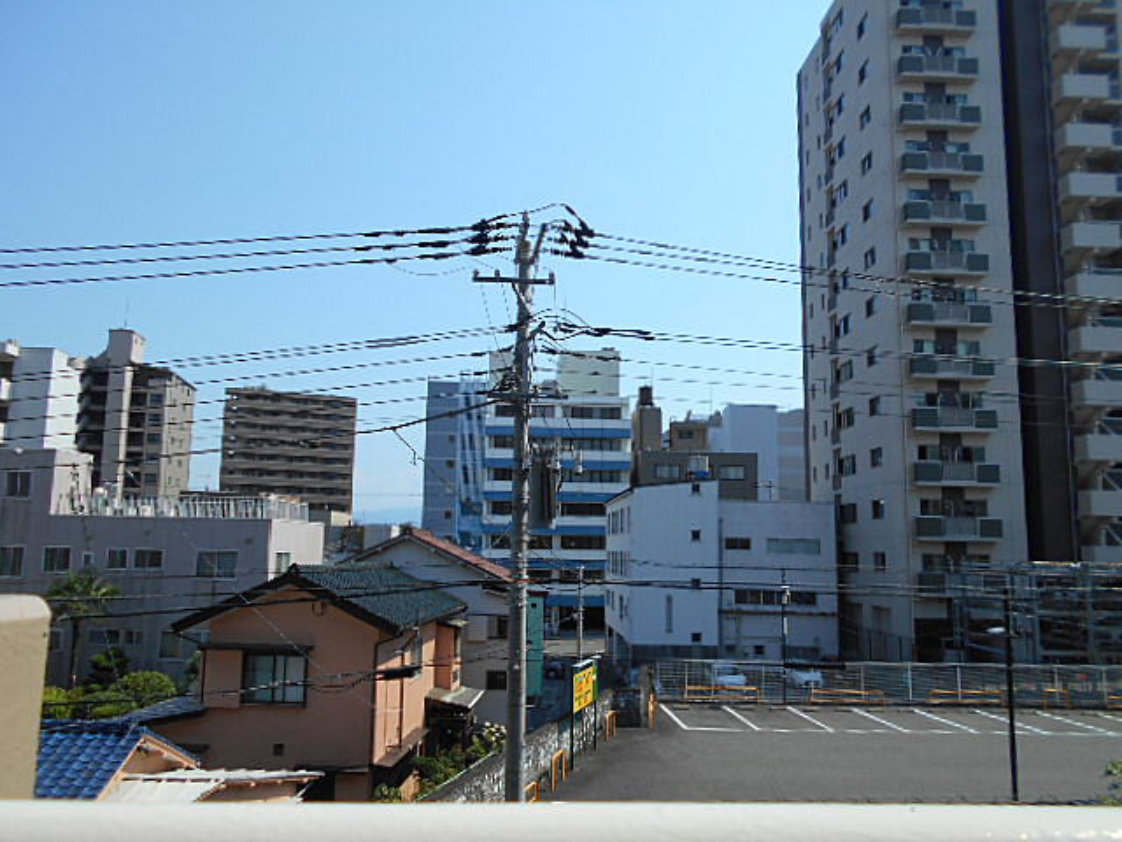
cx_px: 561
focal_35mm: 26
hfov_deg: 67.3
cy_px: 421
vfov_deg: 53.1
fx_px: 843
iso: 80
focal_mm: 4.6
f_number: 3.2
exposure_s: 1/1250
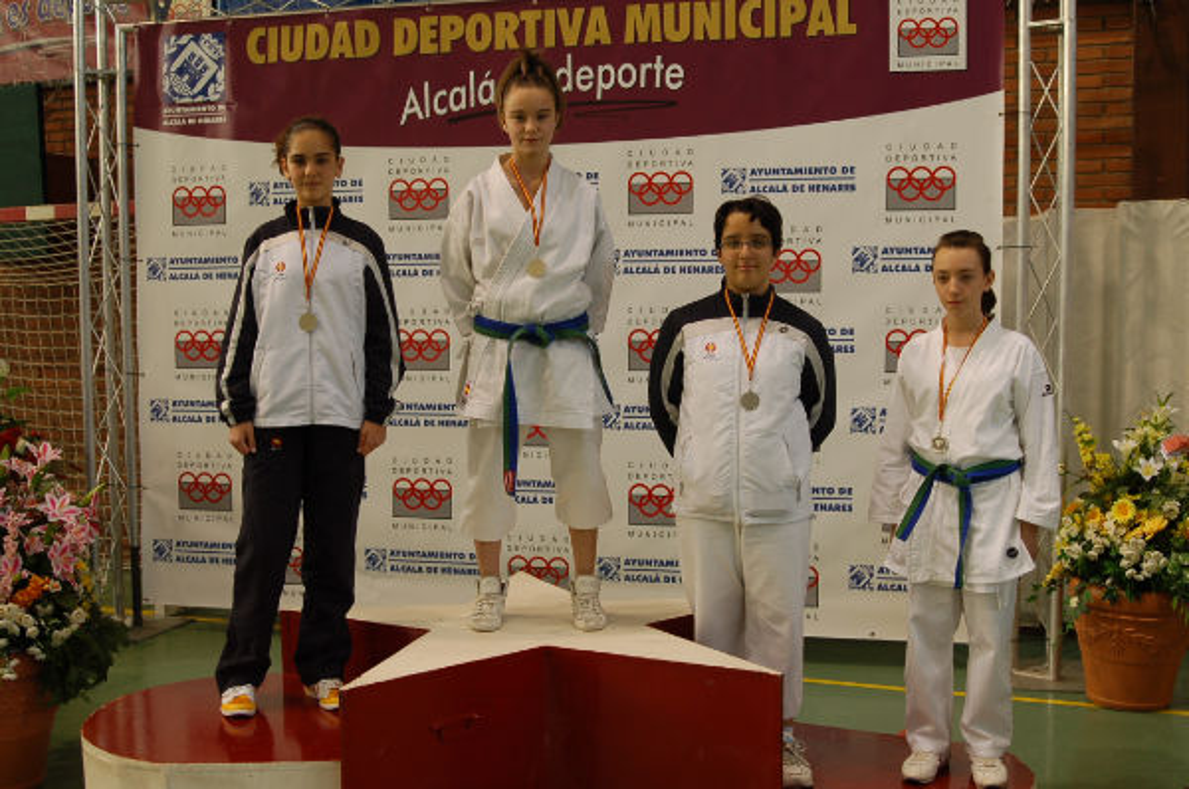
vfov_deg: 31.8
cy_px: 394
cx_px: 594
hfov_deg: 46.5
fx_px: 1385
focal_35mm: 42
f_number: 3.5
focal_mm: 28
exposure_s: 1/50
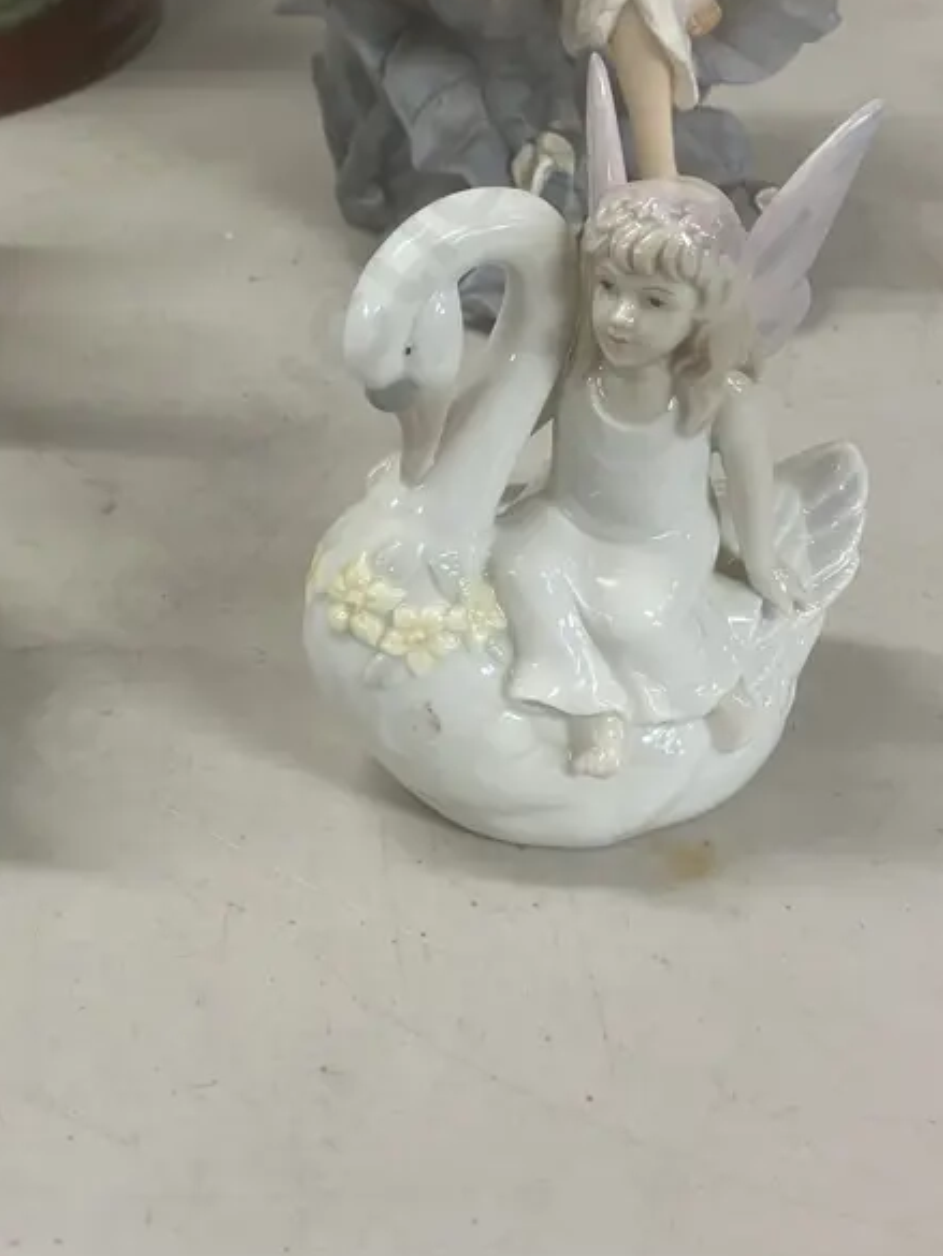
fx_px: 1779
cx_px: 178
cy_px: 558
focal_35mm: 49
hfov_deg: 29.0
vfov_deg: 38.9
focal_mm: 3.99
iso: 80
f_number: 1.8
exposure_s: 1/50
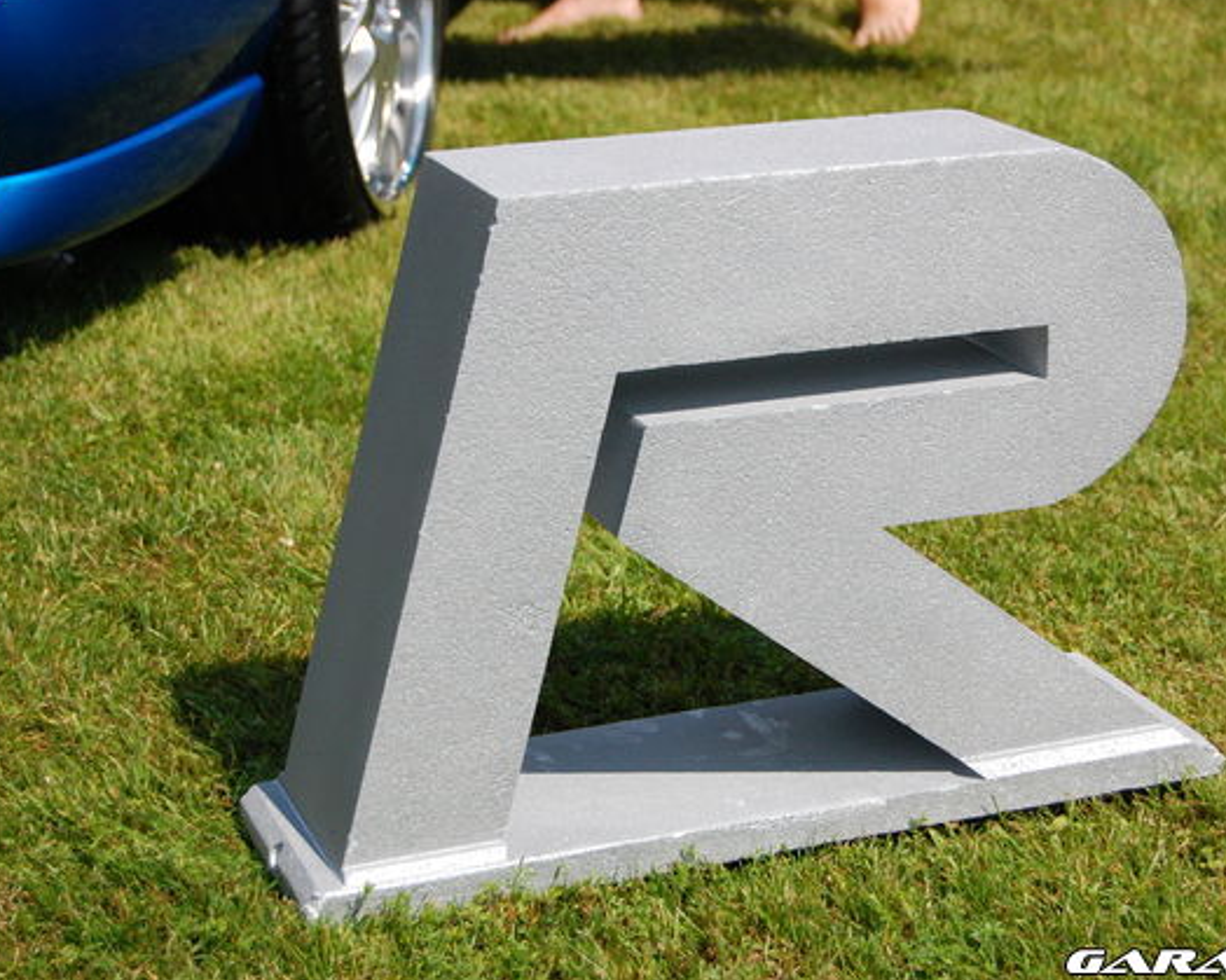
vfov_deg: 19.4
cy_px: 486
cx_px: 718
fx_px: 2866
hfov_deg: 24.1
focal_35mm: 79
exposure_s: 1/4000
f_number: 5.6
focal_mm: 46
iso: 800
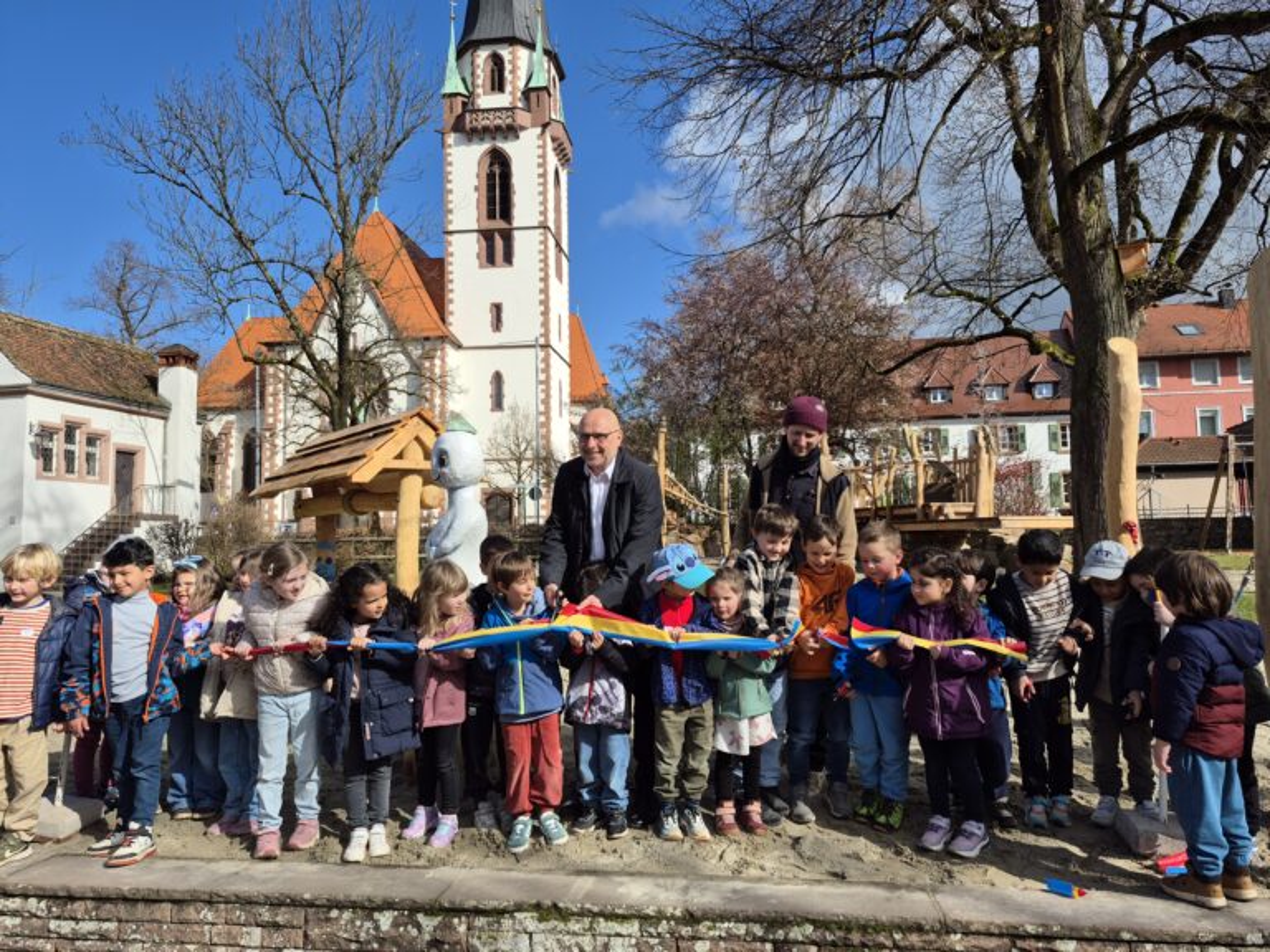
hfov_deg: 73.9
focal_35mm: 23
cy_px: 476
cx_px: 635
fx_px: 844
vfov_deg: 58.9
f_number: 1.8
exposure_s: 1/2232
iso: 25
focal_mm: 5.4
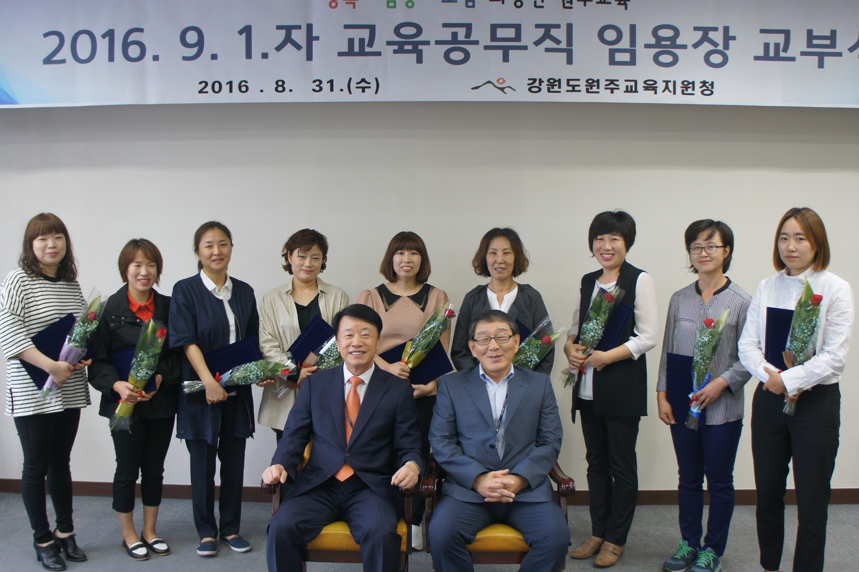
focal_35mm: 34
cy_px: 318
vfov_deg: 38.8
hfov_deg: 55.8
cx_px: 428
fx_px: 811
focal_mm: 18
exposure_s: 1/30
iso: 320
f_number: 3.5
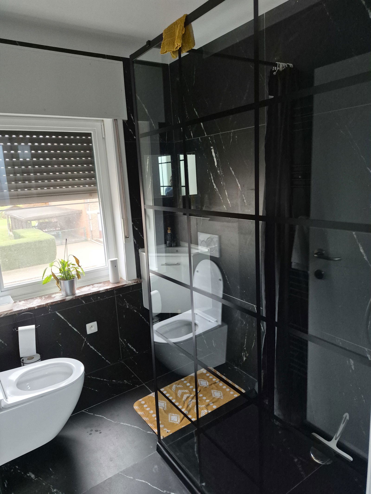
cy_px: 247
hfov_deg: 58.9
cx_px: 186
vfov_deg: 73.9
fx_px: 329
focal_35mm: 23
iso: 800
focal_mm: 5.4
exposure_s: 1/100
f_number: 1.8
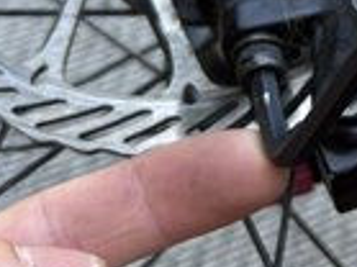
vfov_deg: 12.7
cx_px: 460
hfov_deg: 16.8
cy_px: -113
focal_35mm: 111
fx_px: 1144
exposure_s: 1/132
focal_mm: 5.96
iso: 32
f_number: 1.6
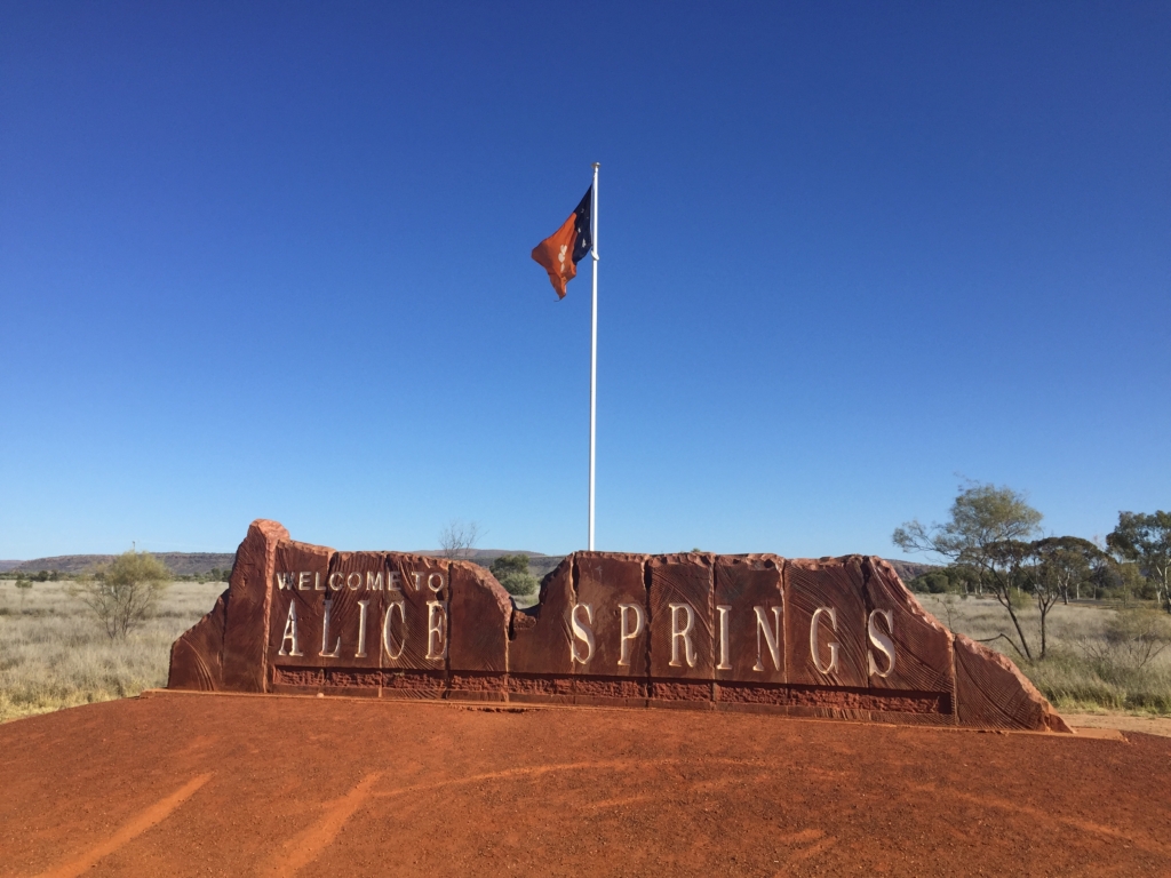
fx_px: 981
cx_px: 586
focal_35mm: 29
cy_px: 439
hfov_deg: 61.7
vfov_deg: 48.2
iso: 32
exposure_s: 1/2198
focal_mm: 4.15
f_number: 2.2
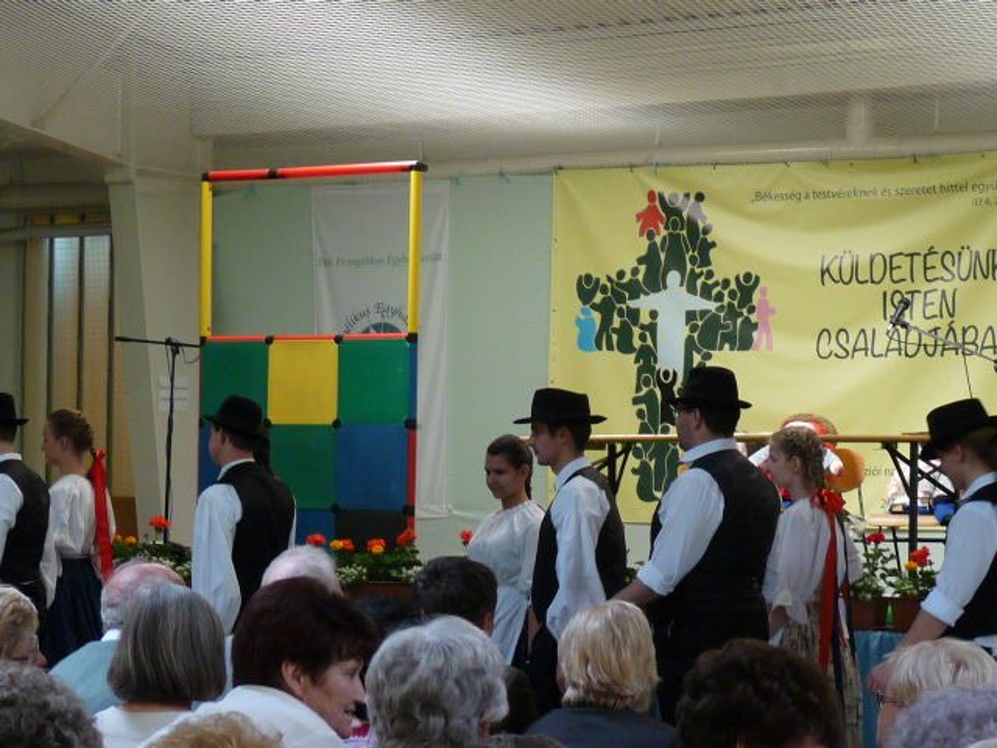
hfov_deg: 19.4
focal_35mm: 101
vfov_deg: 14.6
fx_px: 2909
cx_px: 498
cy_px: 374
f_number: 3.2
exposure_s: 1/80
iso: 200
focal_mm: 10.1
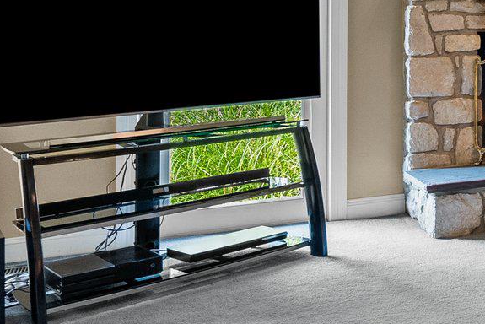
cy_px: 32
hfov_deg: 25.7
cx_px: 734
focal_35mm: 57
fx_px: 768
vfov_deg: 23.2
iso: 2000
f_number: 8
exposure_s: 1/20
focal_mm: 16
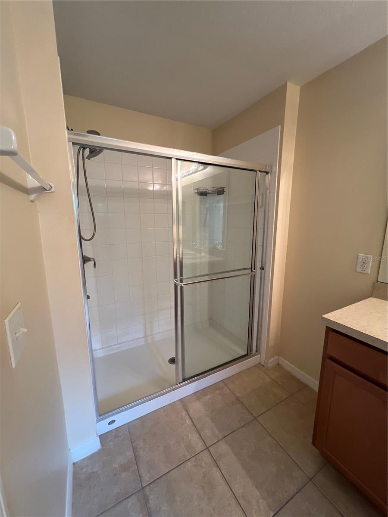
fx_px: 194
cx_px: 194
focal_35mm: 13
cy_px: 258
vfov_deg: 106.2
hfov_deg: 89.9
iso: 200
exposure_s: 1/60
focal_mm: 1.57
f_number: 1.8
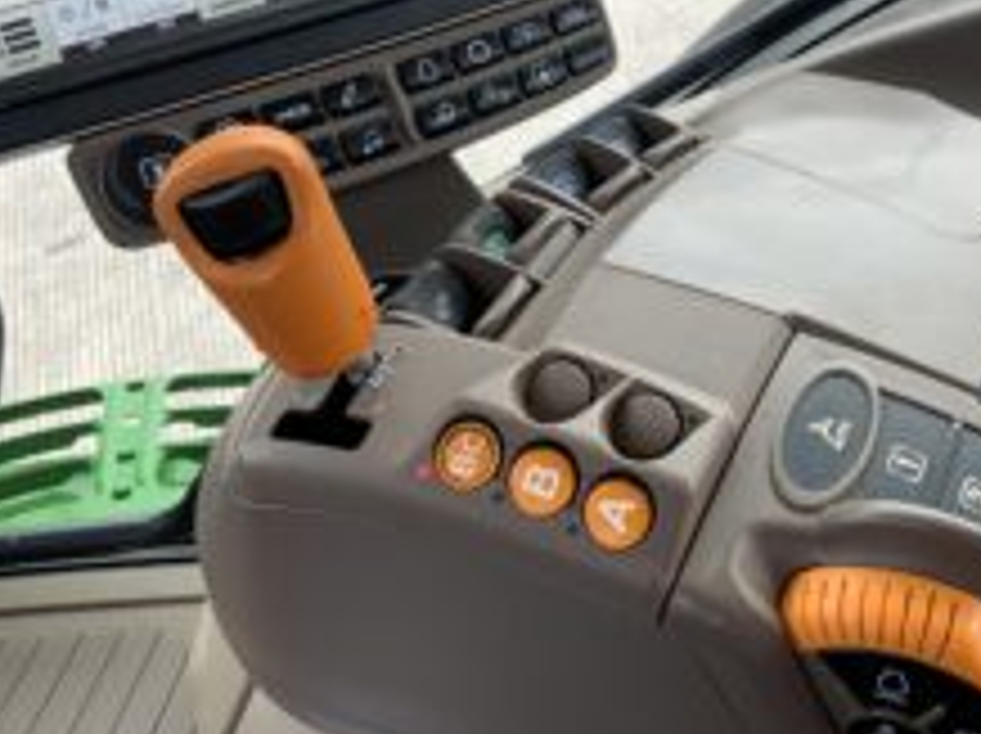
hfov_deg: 38.9
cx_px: 702
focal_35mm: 48
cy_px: 167
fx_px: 1359
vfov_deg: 29.6
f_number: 1.8
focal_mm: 3
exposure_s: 1/123
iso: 16
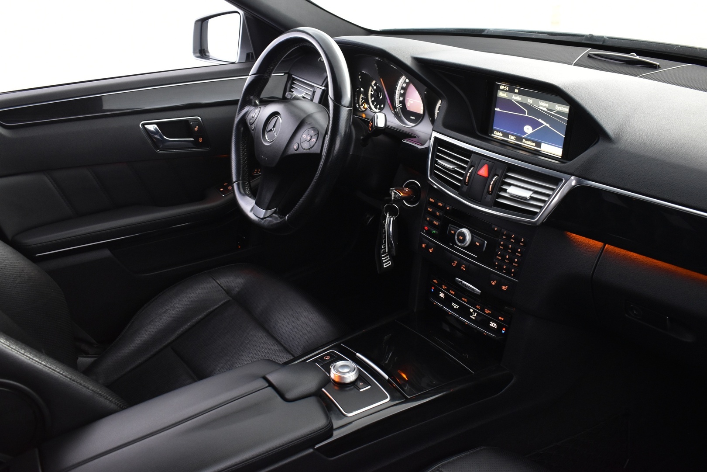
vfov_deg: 40.0
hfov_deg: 57.2
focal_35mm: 33
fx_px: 648
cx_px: 354
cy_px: 236
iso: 1250
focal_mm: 22
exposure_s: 1/6
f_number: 5.6
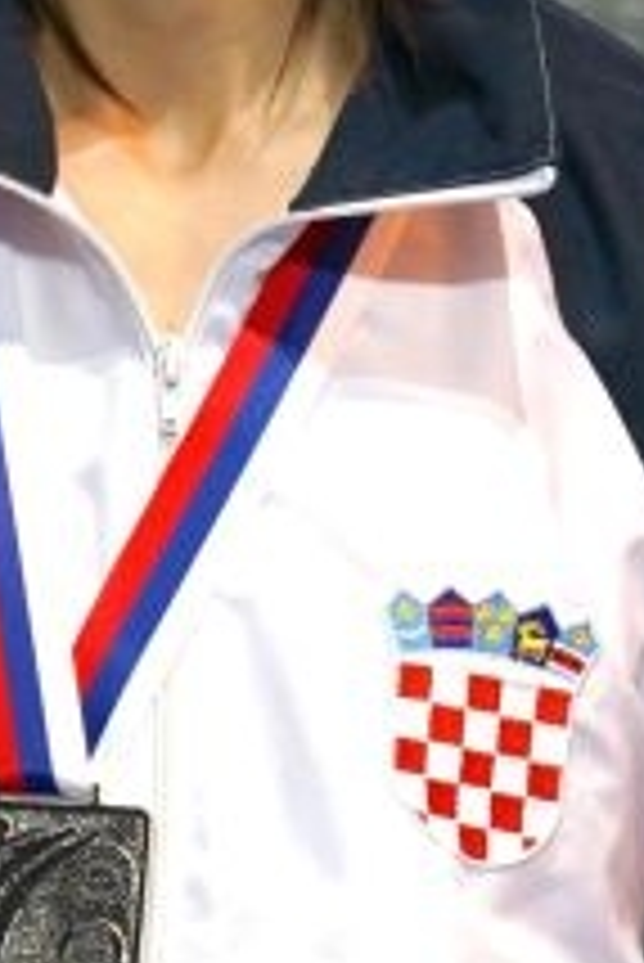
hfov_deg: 1.2
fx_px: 29976
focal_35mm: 1119
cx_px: -14
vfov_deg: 1.8
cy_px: 958
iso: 400
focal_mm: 200
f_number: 2.8
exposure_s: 1/250
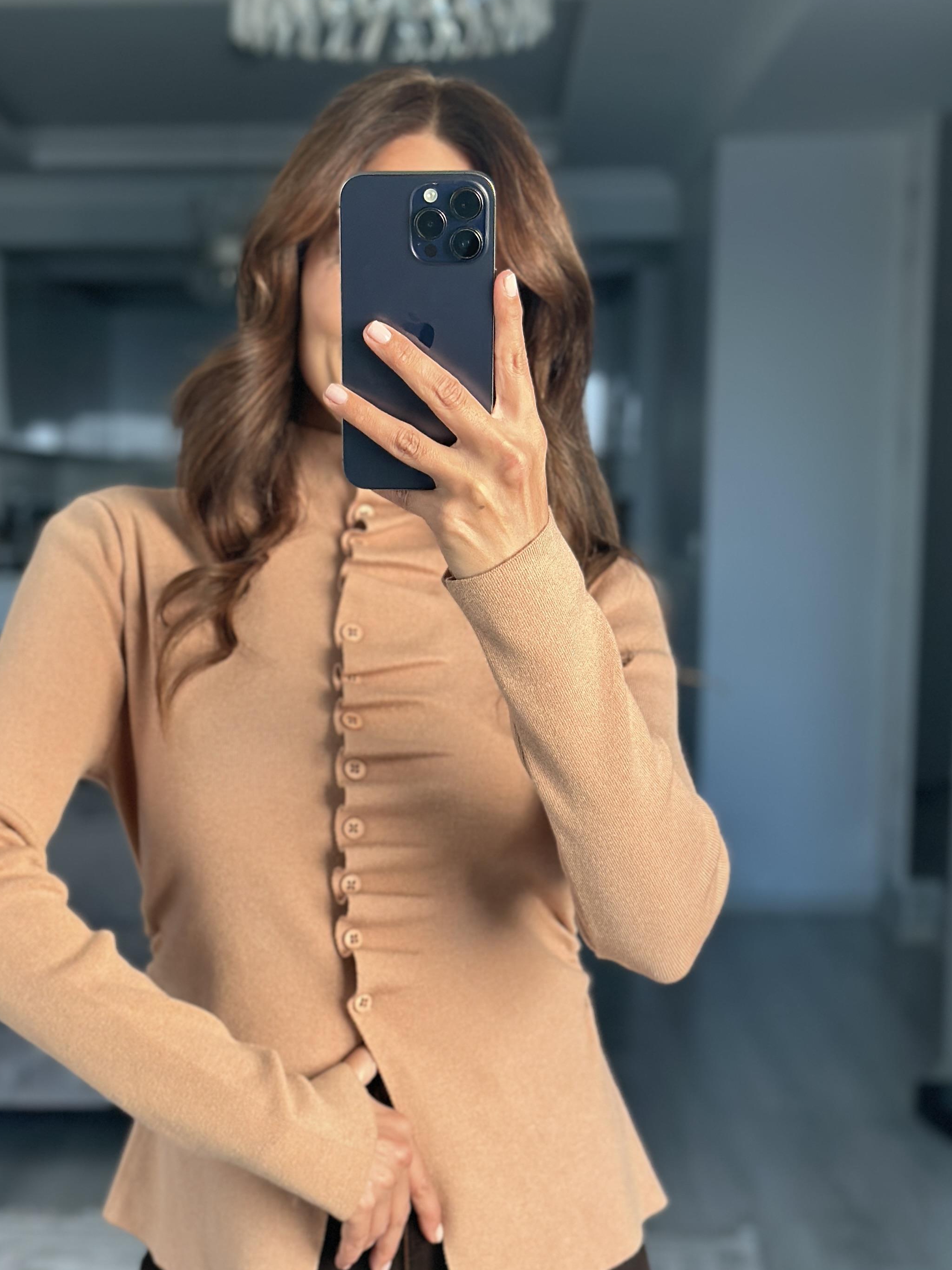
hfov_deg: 20.6
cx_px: 298
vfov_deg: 27.3
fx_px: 2604
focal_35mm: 71
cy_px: 768
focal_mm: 6.86
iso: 125
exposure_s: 1/105
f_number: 1.78
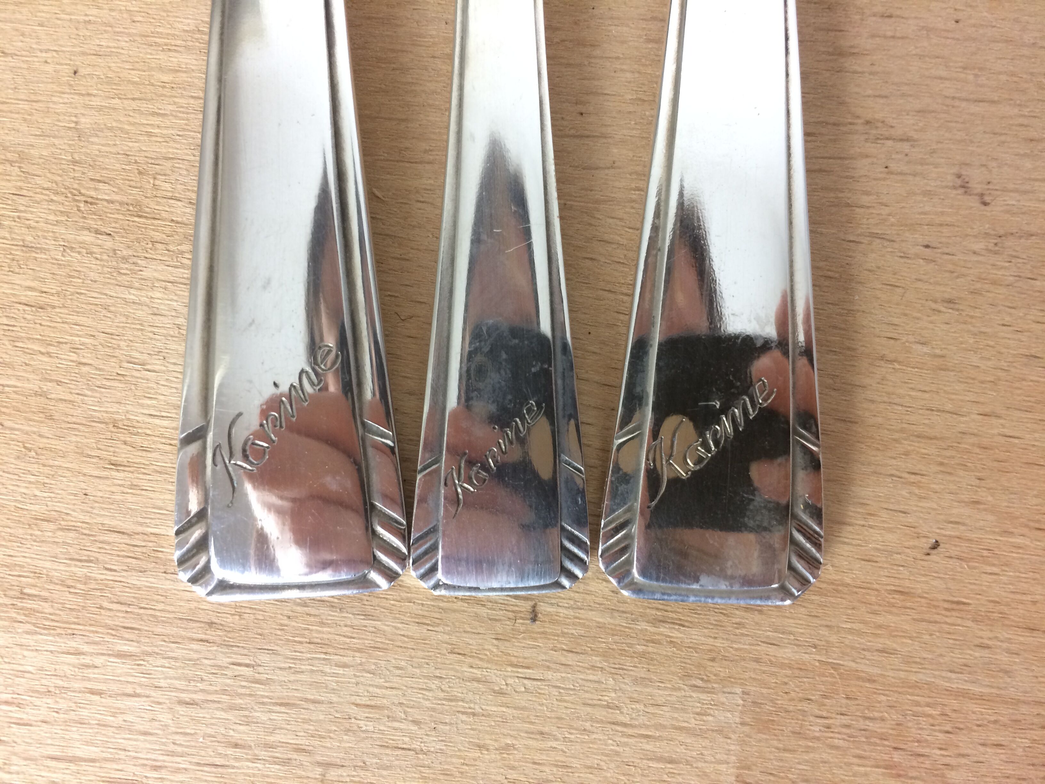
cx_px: 522
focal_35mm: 29
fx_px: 875
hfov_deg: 61.7
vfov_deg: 48.2
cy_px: 392
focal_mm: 4.15
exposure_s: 1/33
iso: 64
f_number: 2.2
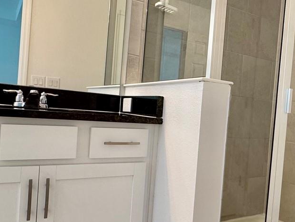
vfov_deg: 39.6
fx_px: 307
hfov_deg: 48.9
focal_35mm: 36
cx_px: 228
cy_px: 125
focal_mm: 2.22
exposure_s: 1/60
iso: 200
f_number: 2.2
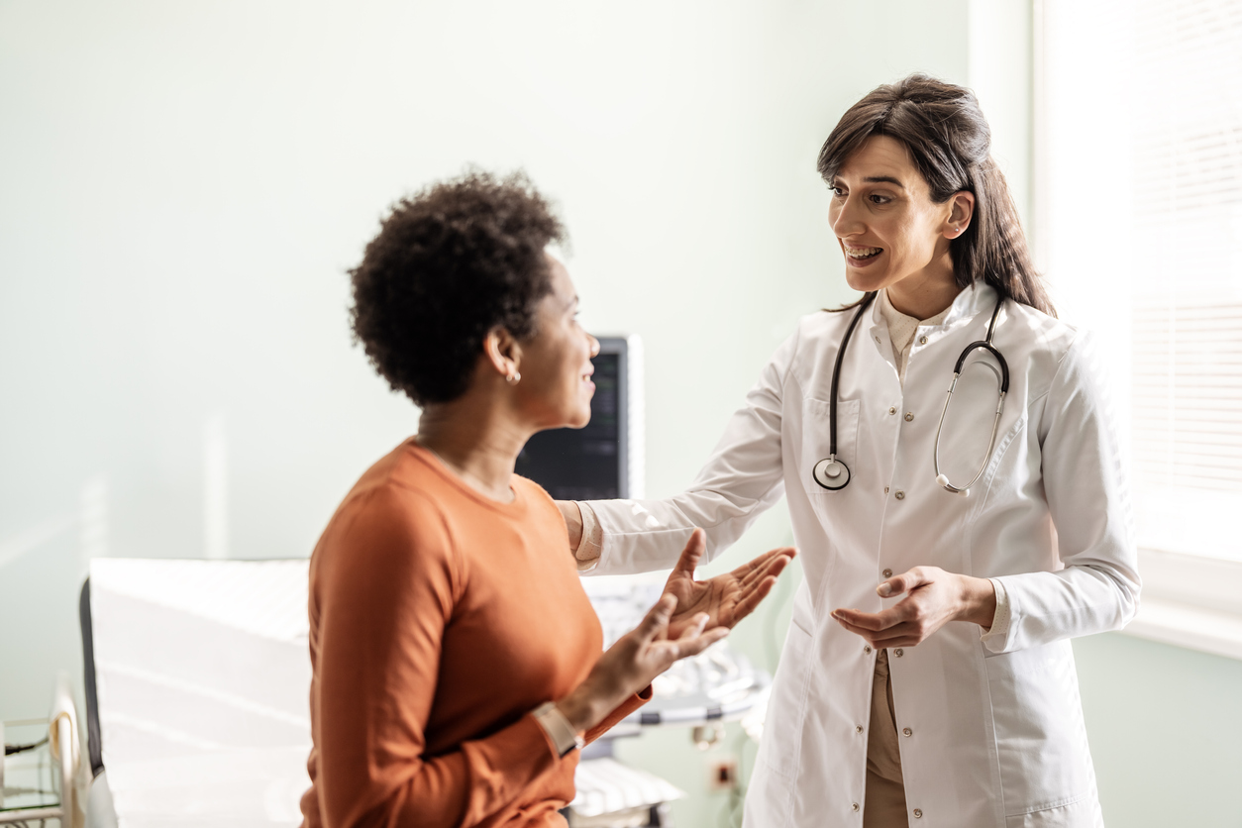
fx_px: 1725
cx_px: 621
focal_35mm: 50
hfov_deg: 39.6
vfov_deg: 27.0
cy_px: 414
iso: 100
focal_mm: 50
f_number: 1.3
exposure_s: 1/400
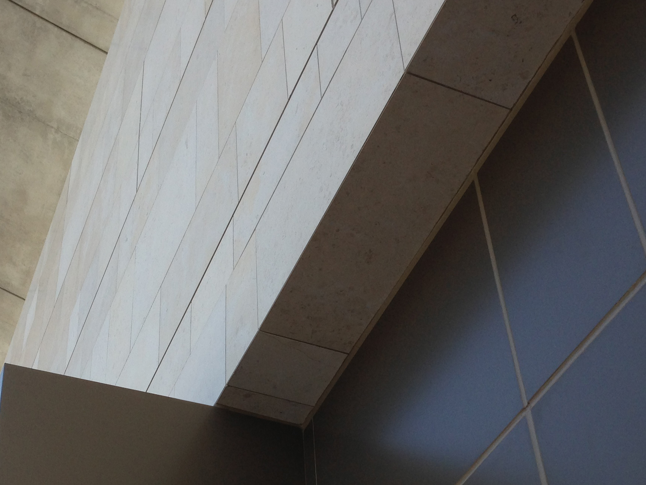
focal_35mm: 63
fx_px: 1176
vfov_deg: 22.8
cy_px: 426
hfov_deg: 30.7
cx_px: 301
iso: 50
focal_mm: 4.13
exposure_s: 1/630
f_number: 2.4
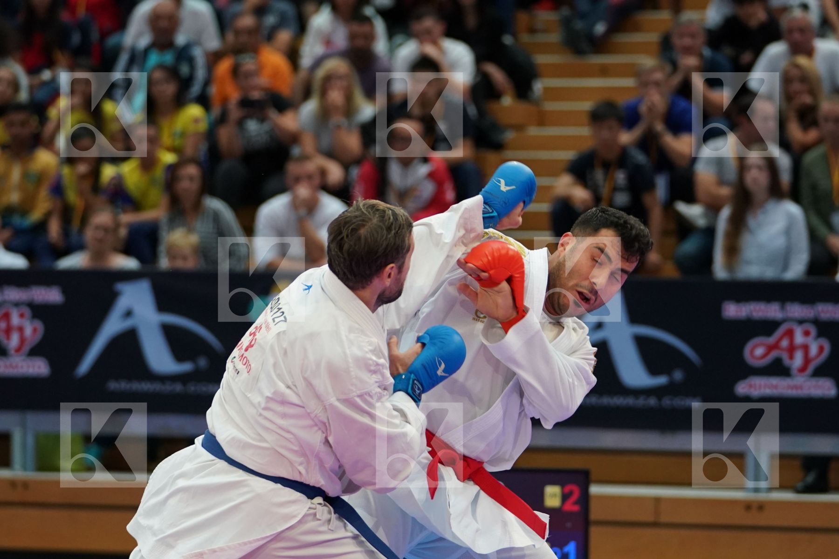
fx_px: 4055
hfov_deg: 11.8
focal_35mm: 174
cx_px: 420
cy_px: 280
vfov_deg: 7.9
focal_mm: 116
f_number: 2.8
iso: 2000
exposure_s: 1/1000
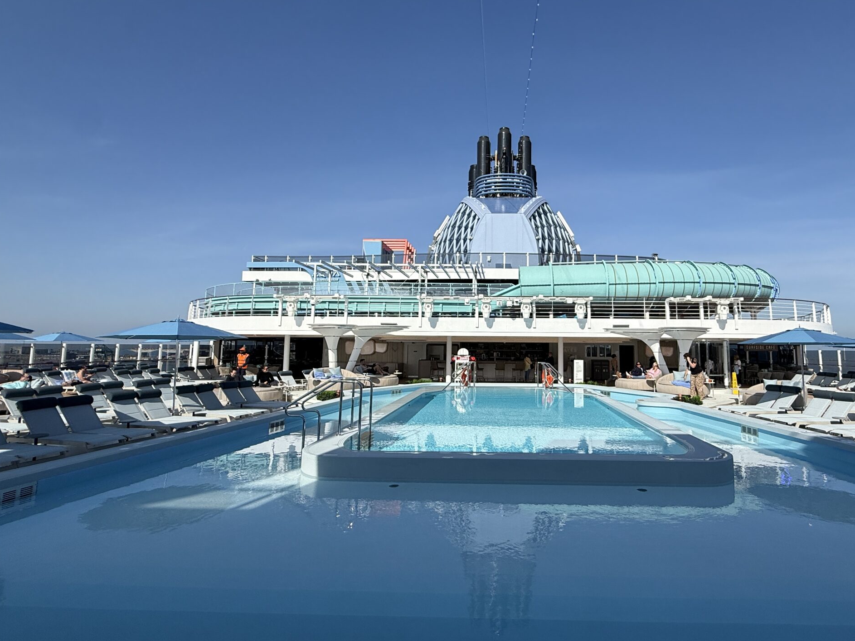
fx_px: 469
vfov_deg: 68.6
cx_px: 495
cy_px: 299
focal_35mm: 19
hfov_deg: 84.0
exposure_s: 1/5155
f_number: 2.2
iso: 50
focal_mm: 2.22
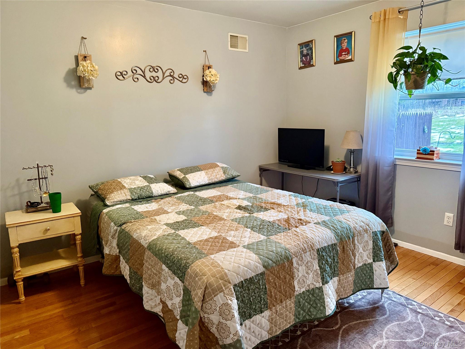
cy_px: 174
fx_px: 322
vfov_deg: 56.8
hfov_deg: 71.6
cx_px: 232
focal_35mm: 24
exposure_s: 1/40
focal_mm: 6.76
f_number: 1.78
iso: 640
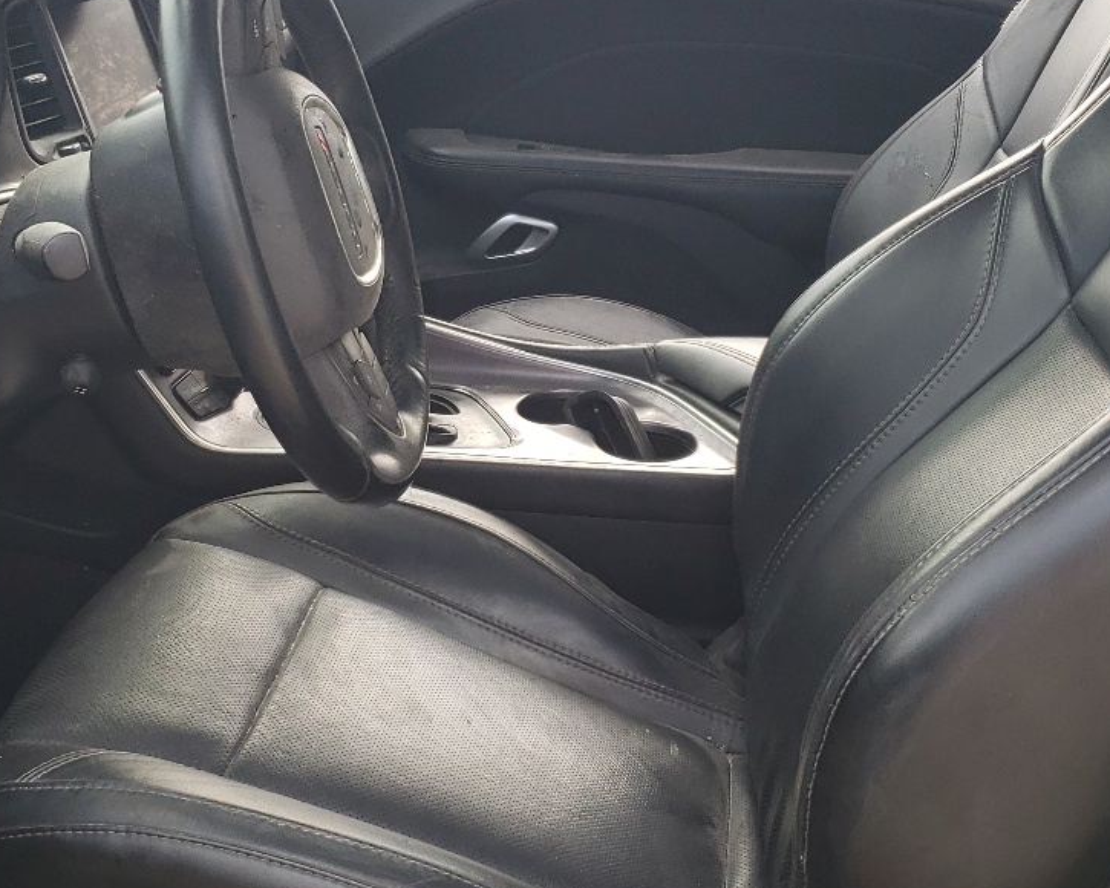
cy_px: 409
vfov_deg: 27.1
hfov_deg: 33.6
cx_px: 544
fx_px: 1840
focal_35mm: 56
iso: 50
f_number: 1.5
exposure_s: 1/286
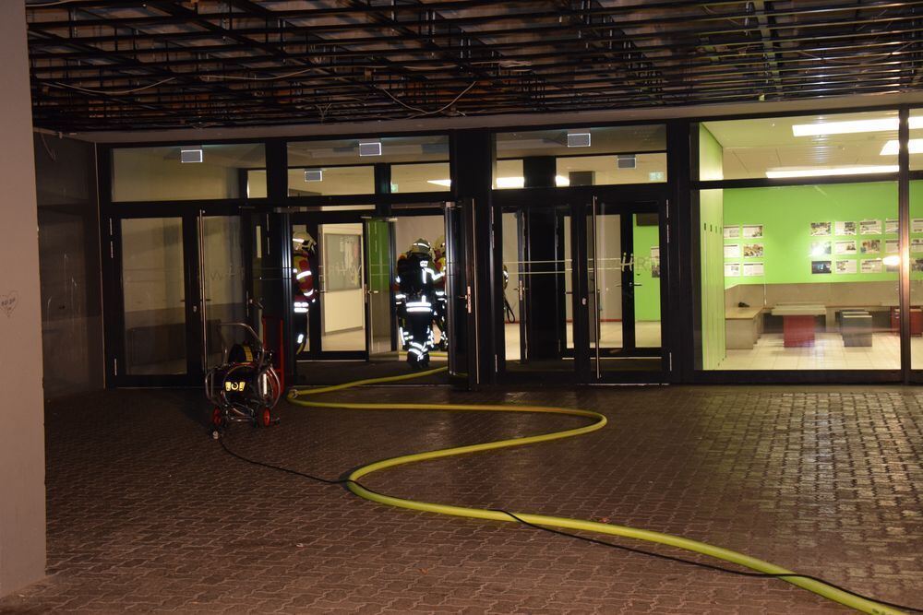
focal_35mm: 60
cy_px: 308
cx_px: 462
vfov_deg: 22.6
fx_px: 1538
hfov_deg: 33.4
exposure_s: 1/60
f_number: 4.5
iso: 1600
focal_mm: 40
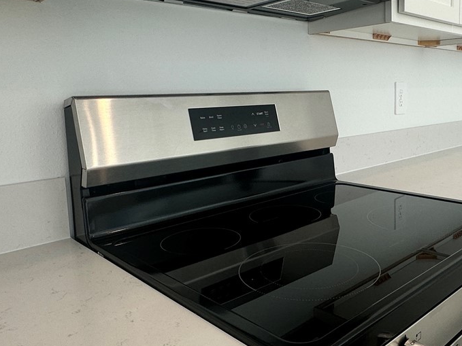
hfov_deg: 54.7
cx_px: 291
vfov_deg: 42.8
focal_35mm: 33
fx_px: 440
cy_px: 143
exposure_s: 1/120
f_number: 2.2
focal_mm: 2.22
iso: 80
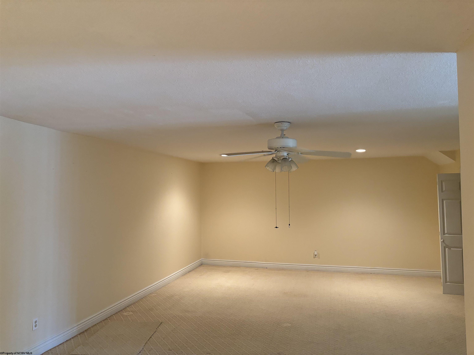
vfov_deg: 53.1
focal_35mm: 26
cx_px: 237
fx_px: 356
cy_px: 178
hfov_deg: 67.3
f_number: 1.6
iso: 250
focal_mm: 5.96
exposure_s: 1/60
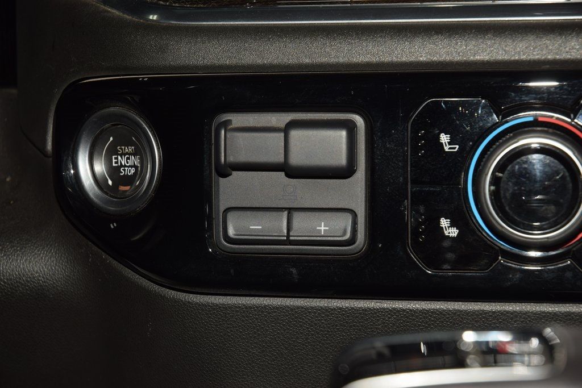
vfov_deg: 13.0
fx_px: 1698
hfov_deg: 19.5
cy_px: 194
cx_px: 291
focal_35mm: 105
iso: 100
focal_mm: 70
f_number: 8
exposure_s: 1/125
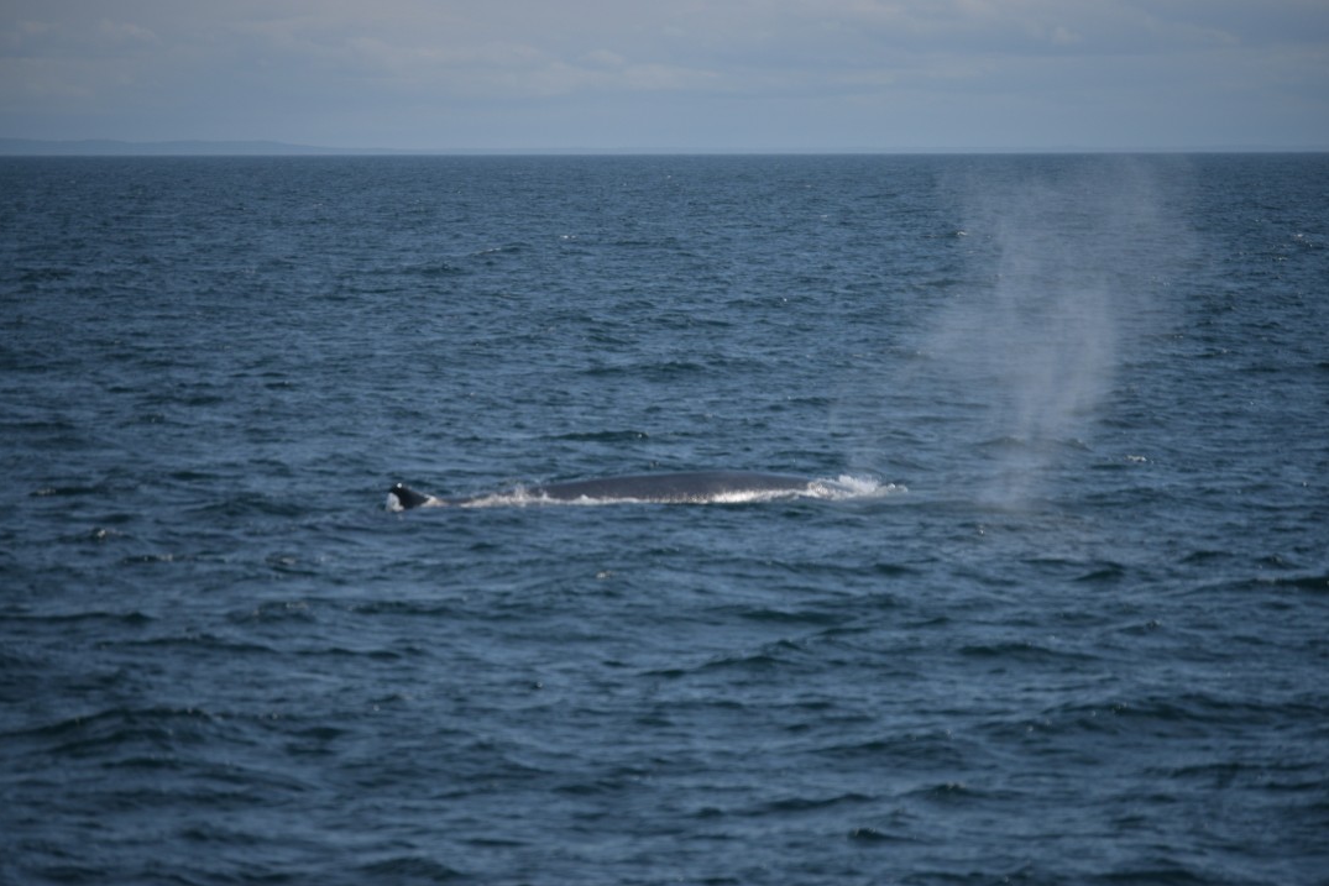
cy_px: 442
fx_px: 8621
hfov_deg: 8.8
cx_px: 664
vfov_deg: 5.9
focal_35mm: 234
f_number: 5.3
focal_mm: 155
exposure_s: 1/4000
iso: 200
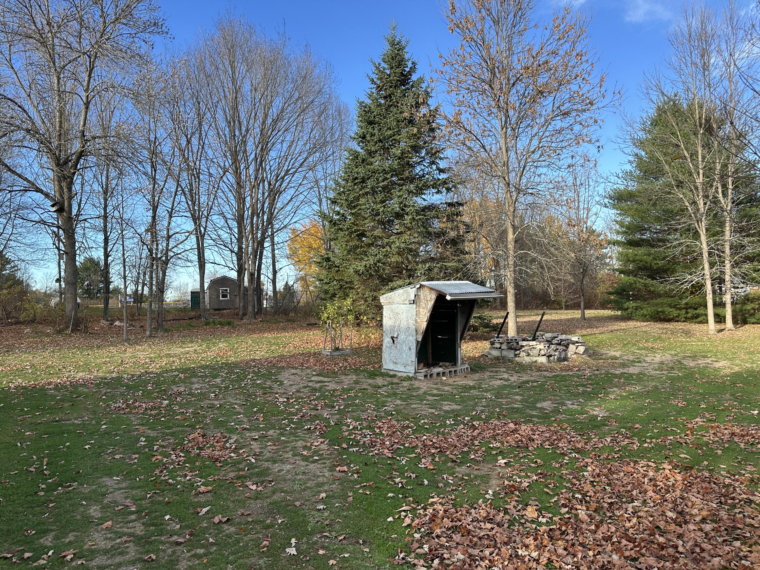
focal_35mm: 24
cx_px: 380
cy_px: 285
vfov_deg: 56.8
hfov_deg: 71.6
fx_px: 527
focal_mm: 6.86
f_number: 1.78
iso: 80
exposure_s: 1/1256
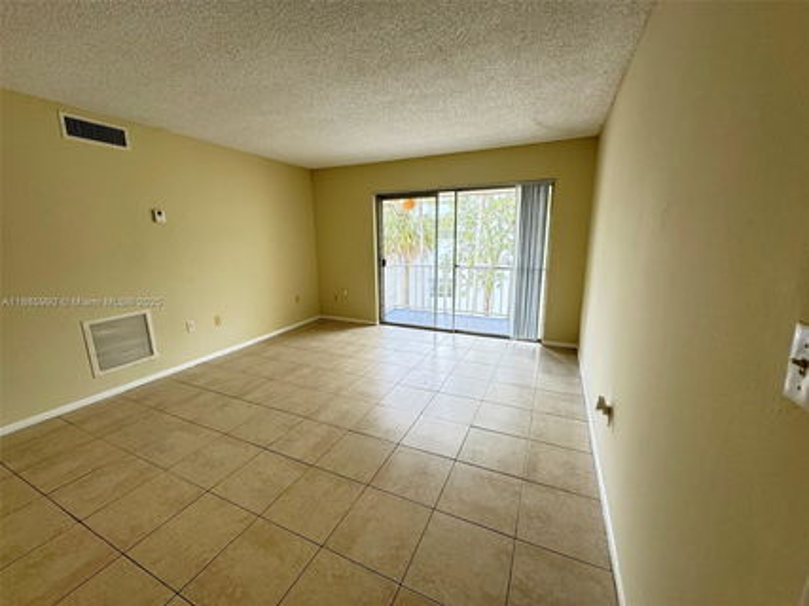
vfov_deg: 85.6
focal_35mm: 14
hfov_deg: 102.1
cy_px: 303
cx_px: 404
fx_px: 327
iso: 200
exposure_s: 1/120
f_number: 2.2
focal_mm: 2.22
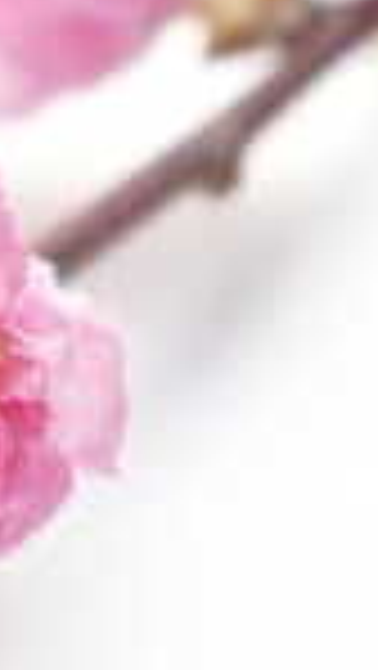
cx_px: -554
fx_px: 6582
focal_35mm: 370
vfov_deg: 5.8
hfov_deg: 3.2
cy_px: 58
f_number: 5.6
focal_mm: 55
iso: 100
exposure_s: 1/125
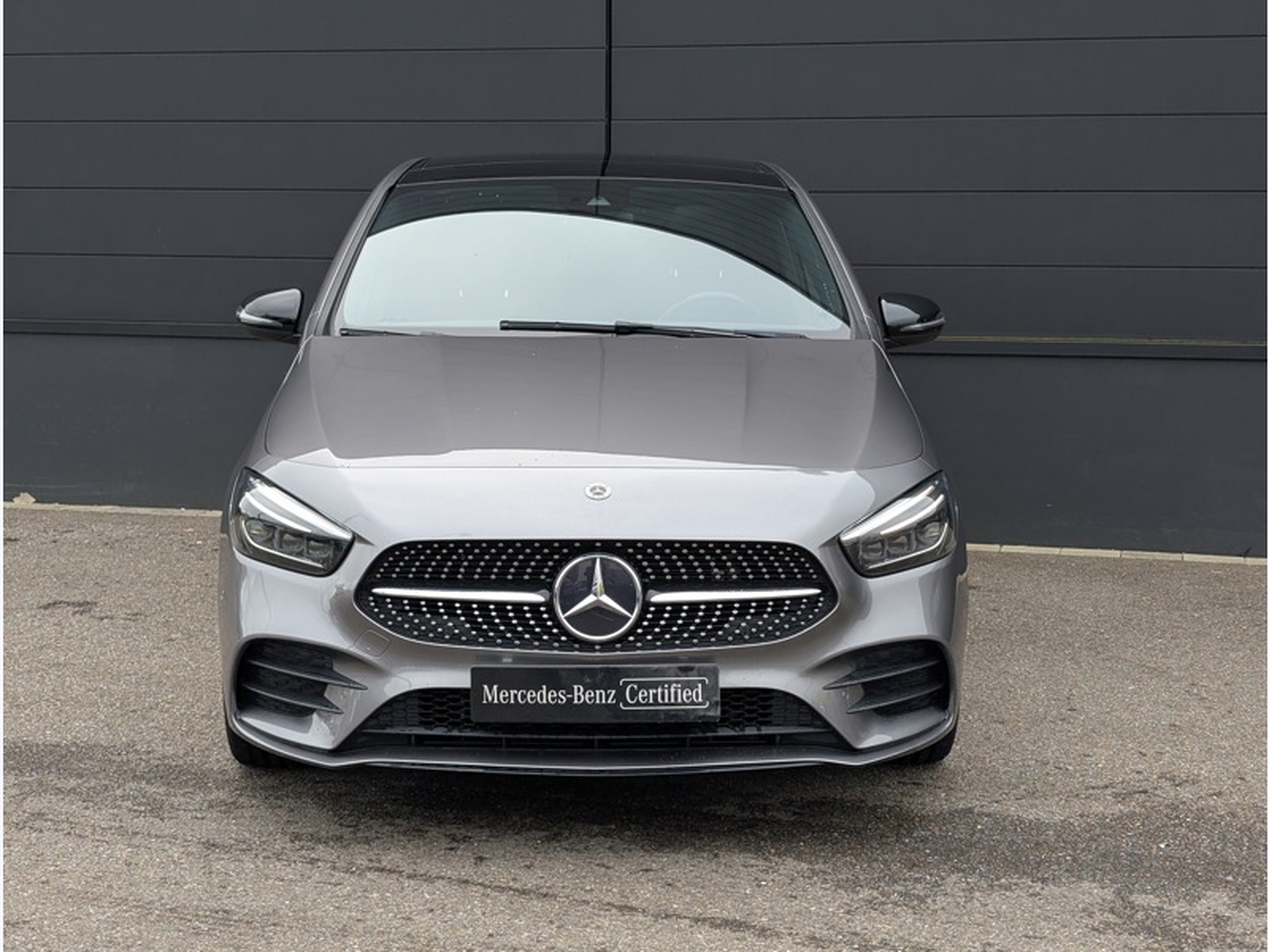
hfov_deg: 38.9
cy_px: 476
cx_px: 634
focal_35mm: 49
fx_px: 1796
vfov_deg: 29.7
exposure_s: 1/261
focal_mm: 6.9
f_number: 1.68
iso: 26
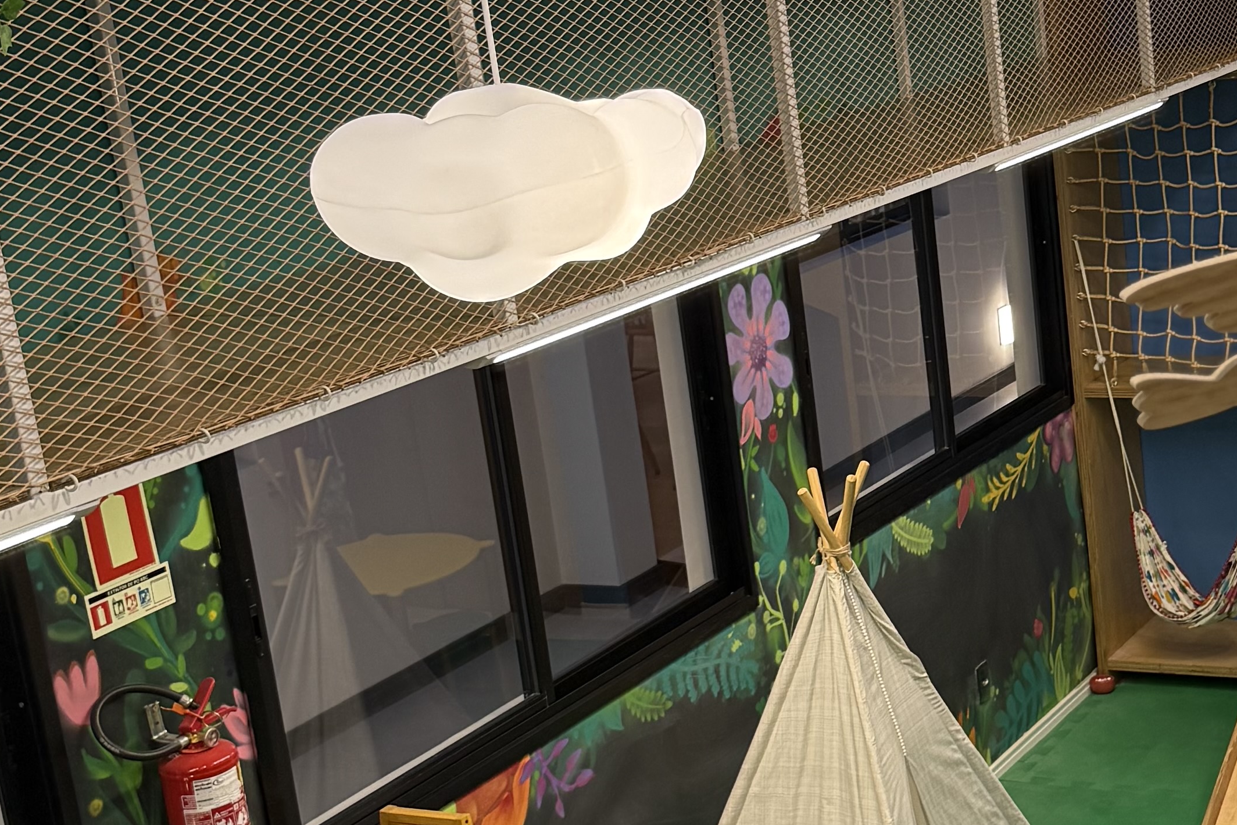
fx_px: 2302
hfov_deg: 29.5
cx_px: 968
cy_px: 451
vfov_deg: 20.3
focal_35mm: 67
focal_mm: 6.76
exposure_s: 1/120
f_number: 1.78
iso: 250
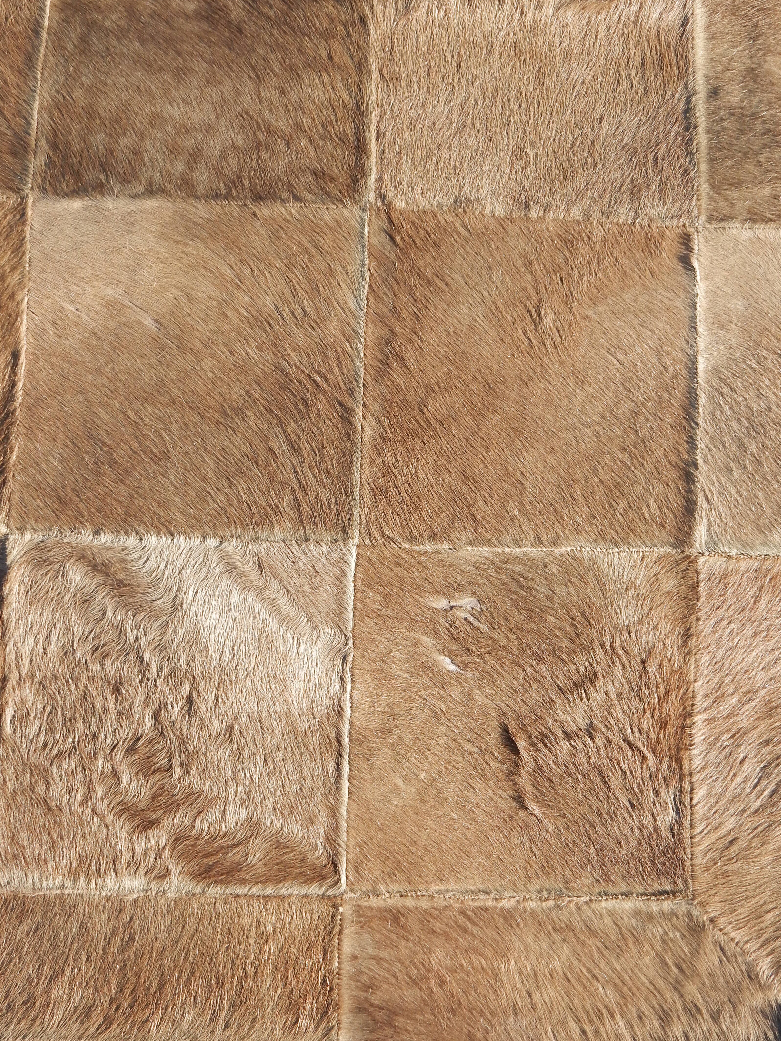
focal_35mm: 39
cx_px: 388
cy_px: 486
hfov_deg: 36.8
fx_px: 1173
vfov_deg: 47.8
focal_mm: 6.4
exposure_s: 1/320
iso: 125
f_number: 4
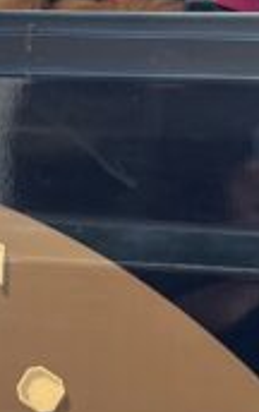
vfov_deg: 12.7
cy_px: 65
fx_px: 1846
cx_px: -122
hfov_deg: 7.9
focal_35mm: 164
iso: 50
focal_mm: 5.7
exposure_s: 1/224
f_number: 1.5
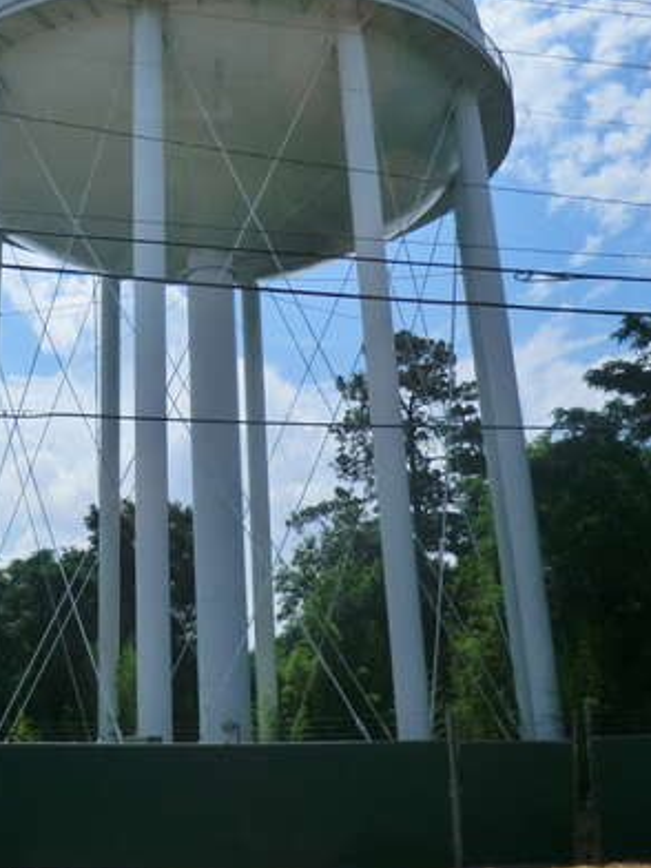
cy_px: 407
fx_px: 1179
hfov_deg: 30.8
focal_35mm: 47
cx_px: 268
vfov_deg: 40.4
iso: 80
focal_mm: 4.3
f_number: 3.2
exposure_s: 1/500
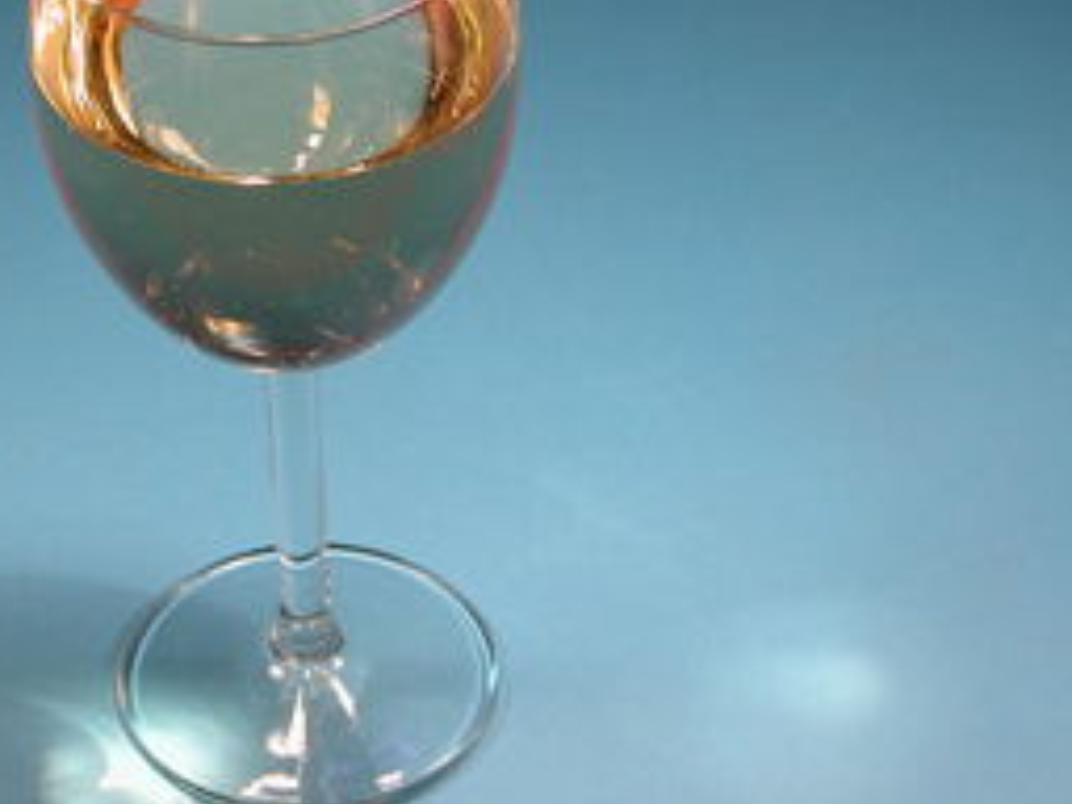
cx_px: 247
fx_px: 5172
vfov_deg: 8.9
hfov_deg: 11.8
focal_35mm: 167
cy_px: 327
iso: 100
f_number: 3.7
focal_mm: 27.3
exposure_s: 1/37.1
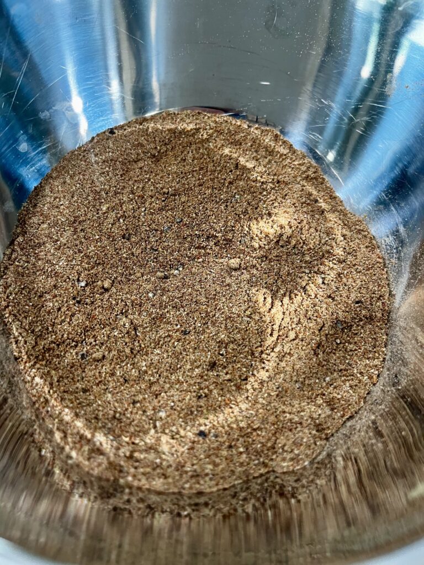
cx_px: 212
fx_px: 425
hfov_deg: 53.1
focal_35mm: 26
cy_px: 282
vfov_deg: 67.3
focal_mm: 5.1
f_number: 1.6
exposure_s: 1/60
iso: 125
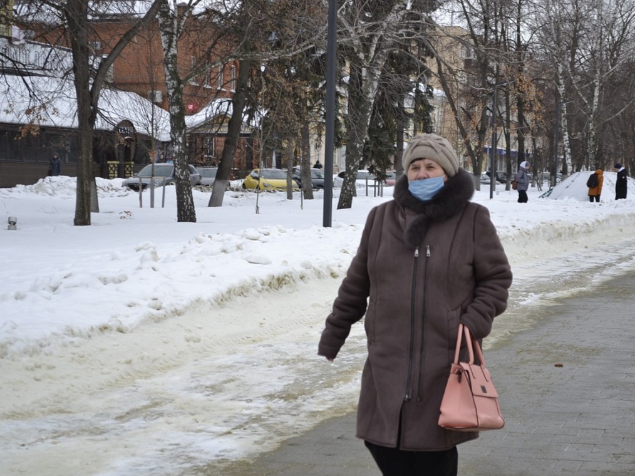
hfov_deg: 23.8
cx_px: 328
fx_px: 1504
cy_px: 239
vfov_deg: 18.0
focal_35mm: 82
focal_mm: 50
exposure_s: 1/125
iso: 125
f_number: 5.6
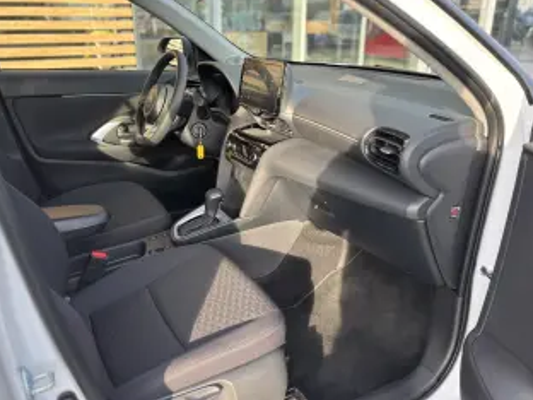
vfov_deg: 46.8
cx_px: 239
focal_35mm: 30
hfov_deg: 59.8
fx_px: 462
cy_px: 193
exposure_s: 1/169
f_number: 1.6
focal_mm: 5.96
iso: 50
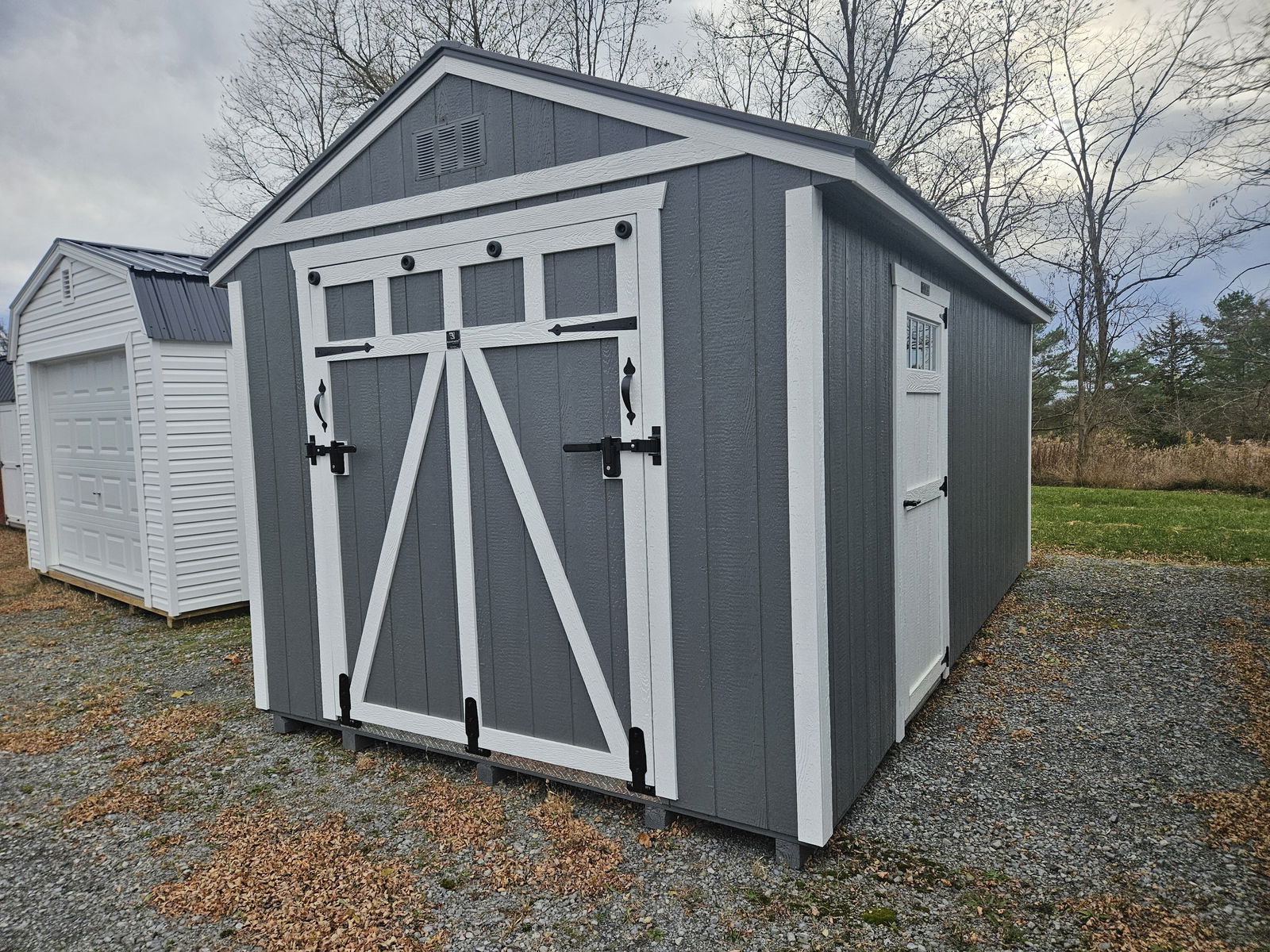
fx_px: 844
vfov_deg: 58.9
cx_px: 635
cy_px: 476
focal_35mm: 23
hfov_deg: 73.9
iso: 80
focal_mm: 5.4
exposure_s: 1/2000
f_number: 1.8
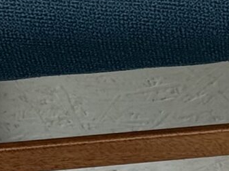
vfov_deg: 4.0
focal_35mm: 366
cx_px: 455
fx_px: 2421
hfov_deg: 5.3
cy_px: -75
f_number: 1.78
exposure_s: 1/460
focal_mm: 6.76
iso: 64
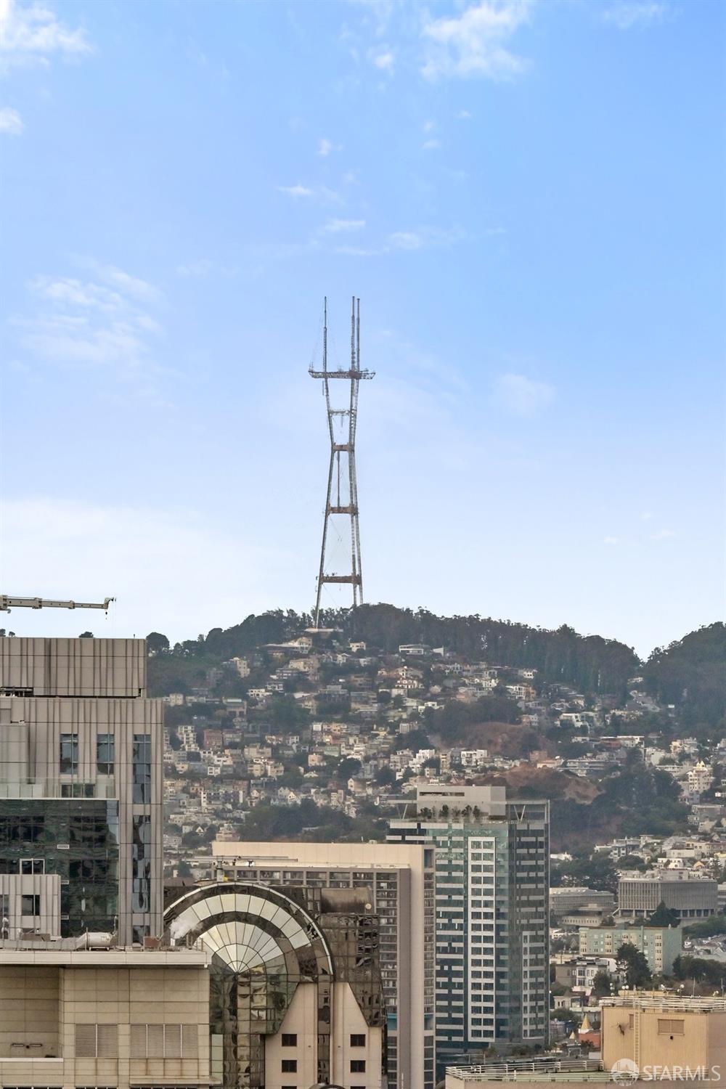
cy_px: 544
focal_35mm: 232
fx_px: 7017
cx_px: 363
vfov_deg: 8.9
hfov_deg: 5.9
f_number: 11
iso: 400
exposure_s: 1/400
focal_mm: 155
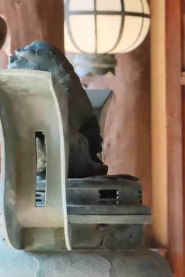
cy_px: 400
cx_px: 386
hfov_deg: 5.1
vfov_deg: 7.6
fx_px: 2044
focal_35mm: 265
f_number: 5.6
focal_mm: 40.8
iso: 1600
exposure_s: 1/200
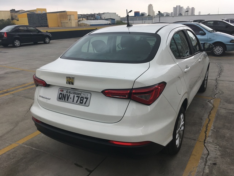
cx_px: 117
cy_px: 88
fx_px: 196
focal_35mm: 29
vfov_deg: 48.2
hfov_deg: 61.7
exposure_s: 1/761
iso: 25
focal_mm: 4.15
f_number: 2.2
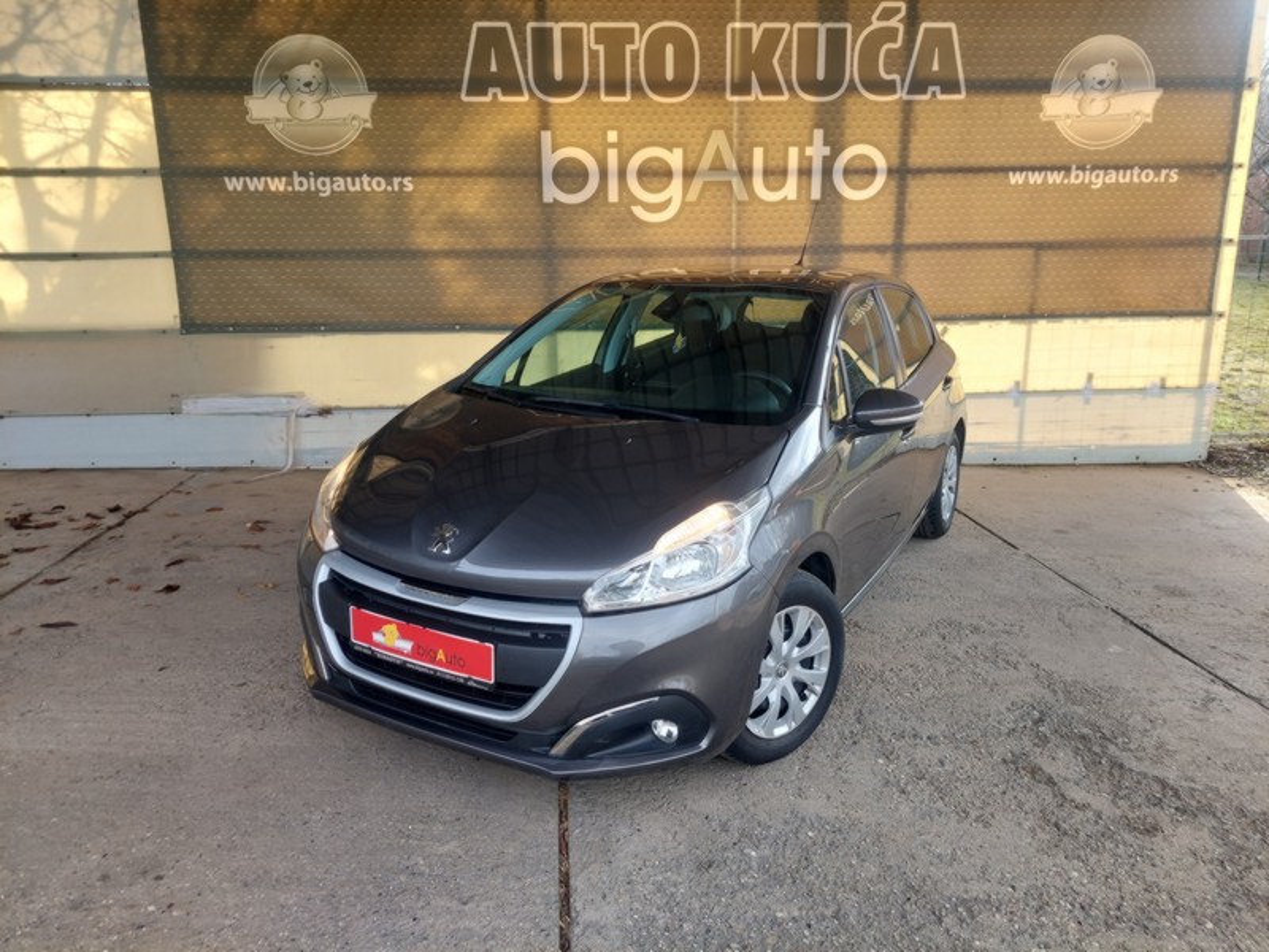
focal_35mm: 25
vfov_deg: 54.9
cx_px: 634
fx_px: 916
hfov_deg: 69.4
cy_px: 476
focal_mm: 5.23
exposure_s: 1/131
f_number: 1.8
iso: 40
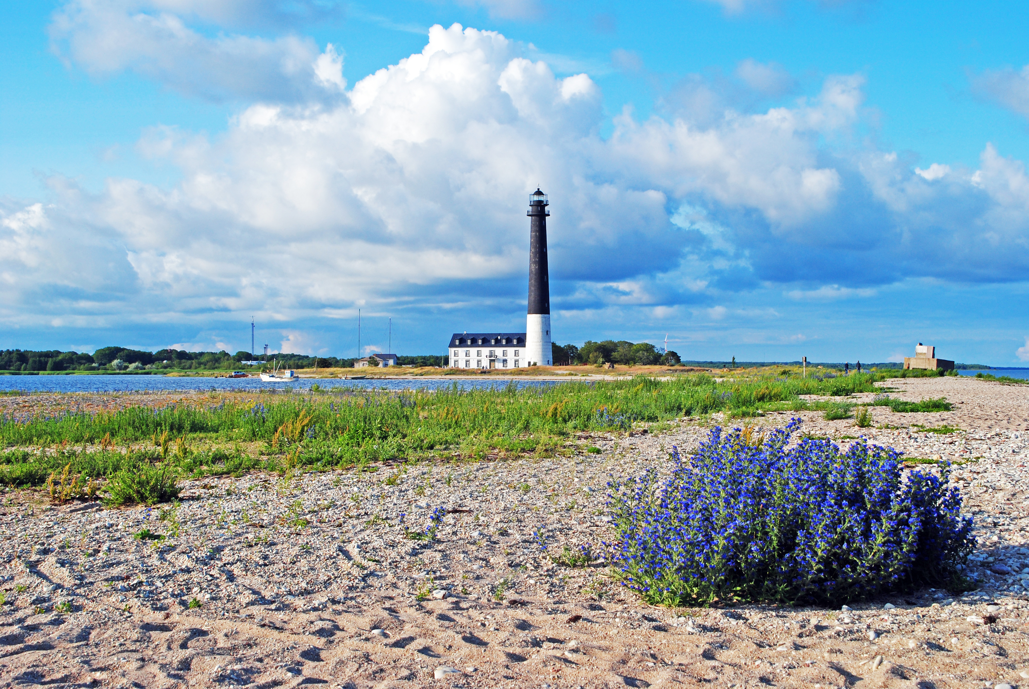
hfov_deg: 38.8
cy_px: 344
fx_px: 1459
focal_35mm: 51
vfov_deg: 26.6
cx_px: 514
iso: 140
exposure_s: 1/250
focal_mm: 34
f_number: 10
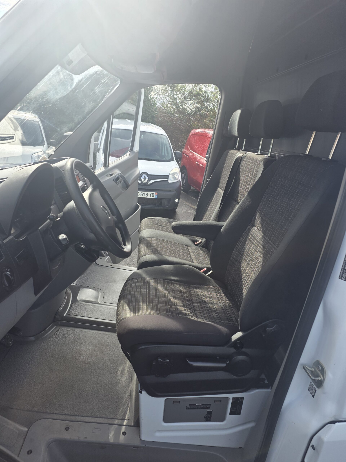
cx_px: 173
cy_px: 231
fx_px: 307
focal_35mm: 23
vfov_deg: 73.9
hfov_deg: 58.9
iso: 80
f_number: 1.7
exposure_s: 1/2082
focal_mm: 6.25
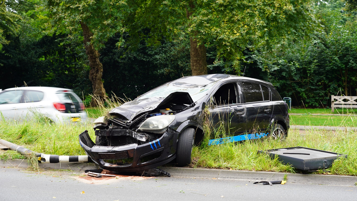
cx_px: 180
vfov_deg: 16.8
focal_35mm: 72
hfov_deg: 29.4
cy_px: 91
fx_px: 681
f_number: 4.5
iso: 100
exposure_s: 1/100
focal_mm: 65
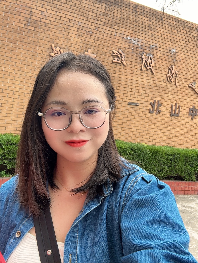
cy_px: 132
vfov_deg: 59.9
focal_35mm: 30
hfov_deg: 46.8
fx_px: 229
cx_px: 99
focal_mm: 2.69
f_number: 1.9
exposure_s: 1/121
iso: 25
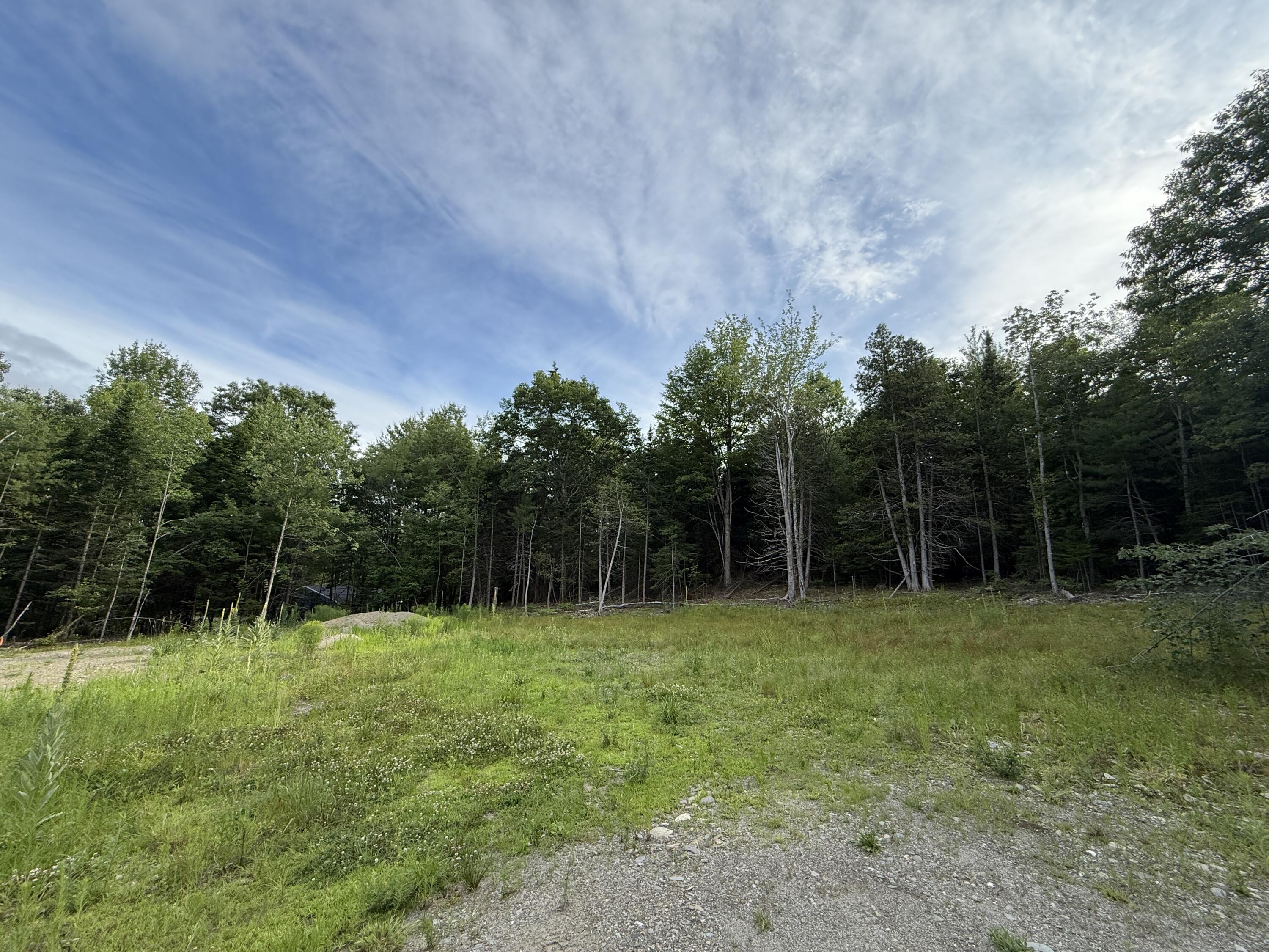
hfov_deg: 102.1
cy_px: 476
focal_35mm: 14
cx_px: 634
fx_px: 513
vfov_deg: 85.7
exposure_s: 1/876
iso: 50
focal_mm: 2.22
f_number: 2.2
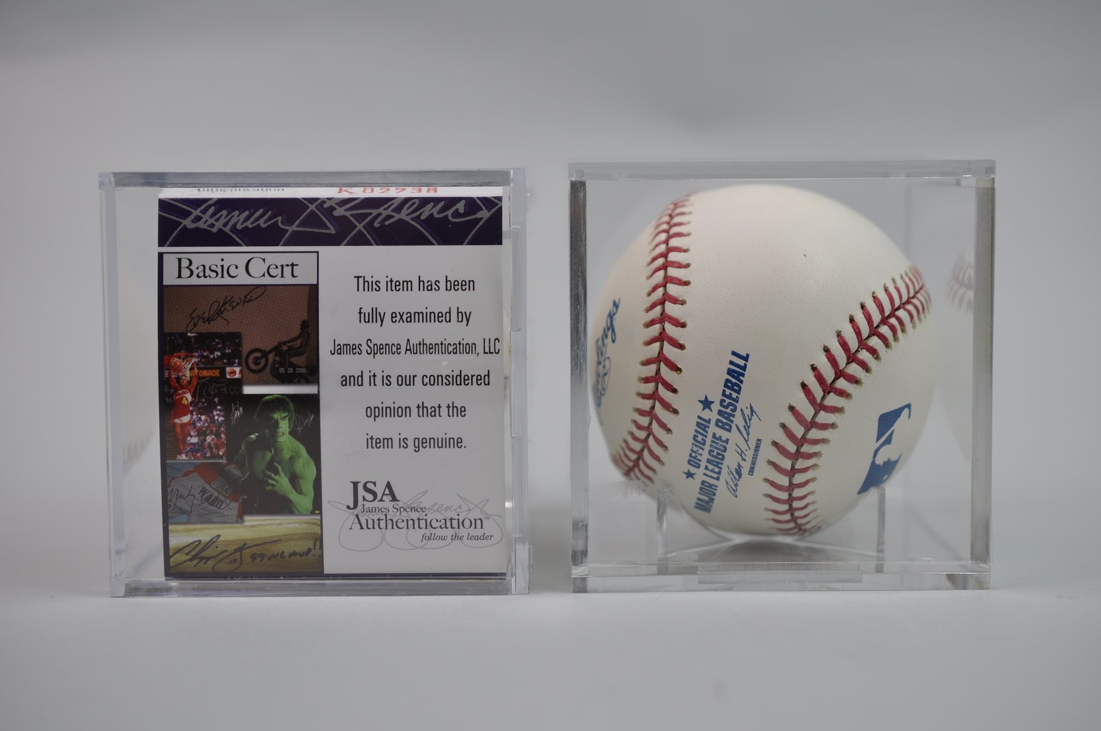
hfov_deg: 33.4
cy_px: 366
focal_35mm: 60
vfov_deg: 22.6
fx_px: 1833
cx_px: 550
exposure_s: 1/60
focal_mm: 40
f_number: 4
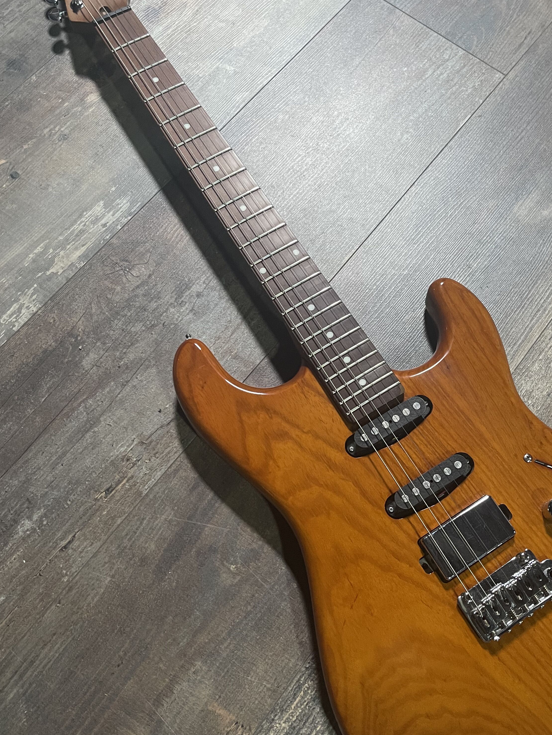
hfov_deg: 41.3
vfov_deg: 54.0
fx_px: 723
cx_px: 368
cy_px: 364
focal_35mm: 34
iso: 320
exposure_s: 1/60
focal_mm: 5.1
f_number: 1.6
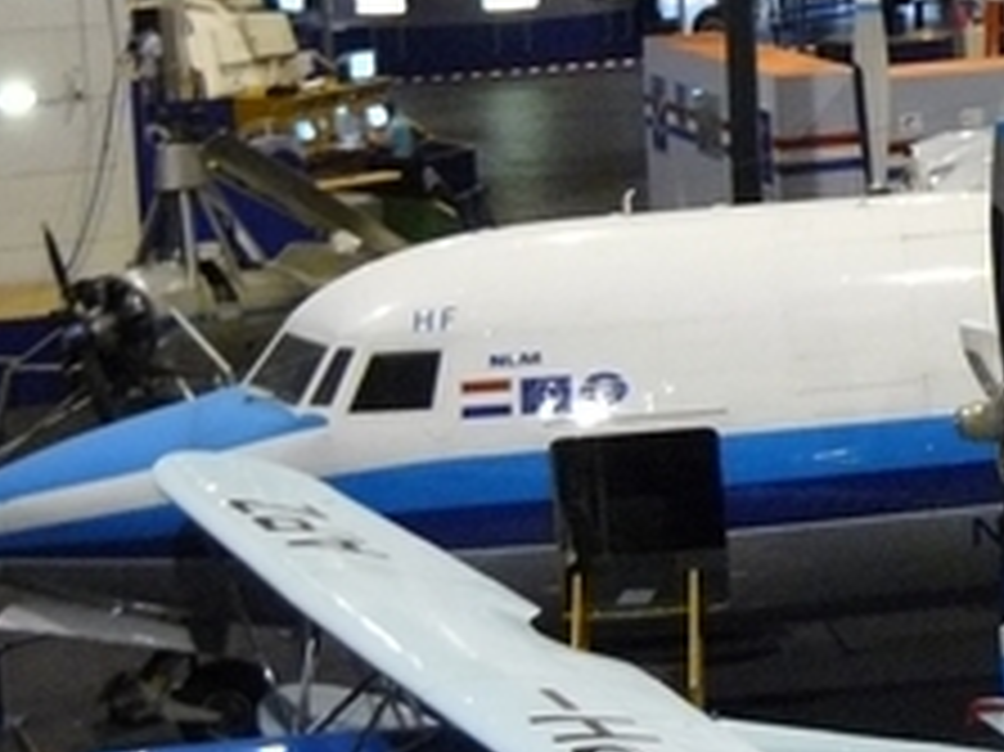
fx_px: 2812
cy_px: 27
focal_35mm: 97
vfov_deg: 15.0
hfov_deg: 18.9
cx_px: 1279
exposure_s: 1/10
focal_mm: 6
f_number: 2.8
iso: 400
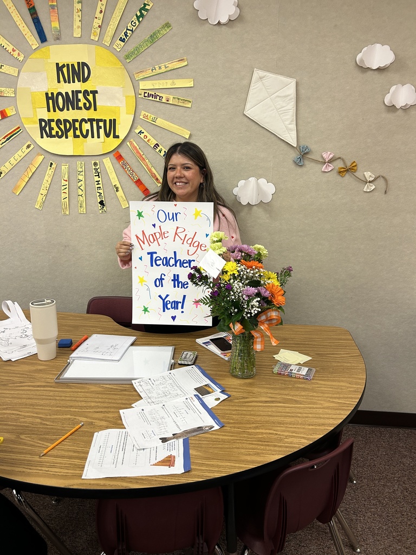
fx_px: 417
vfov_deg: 67.3
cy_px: 278
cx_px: 208
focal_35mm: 26
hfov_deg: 53.1
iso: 125
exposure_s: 1/60
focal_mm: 5.7
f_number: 1.5
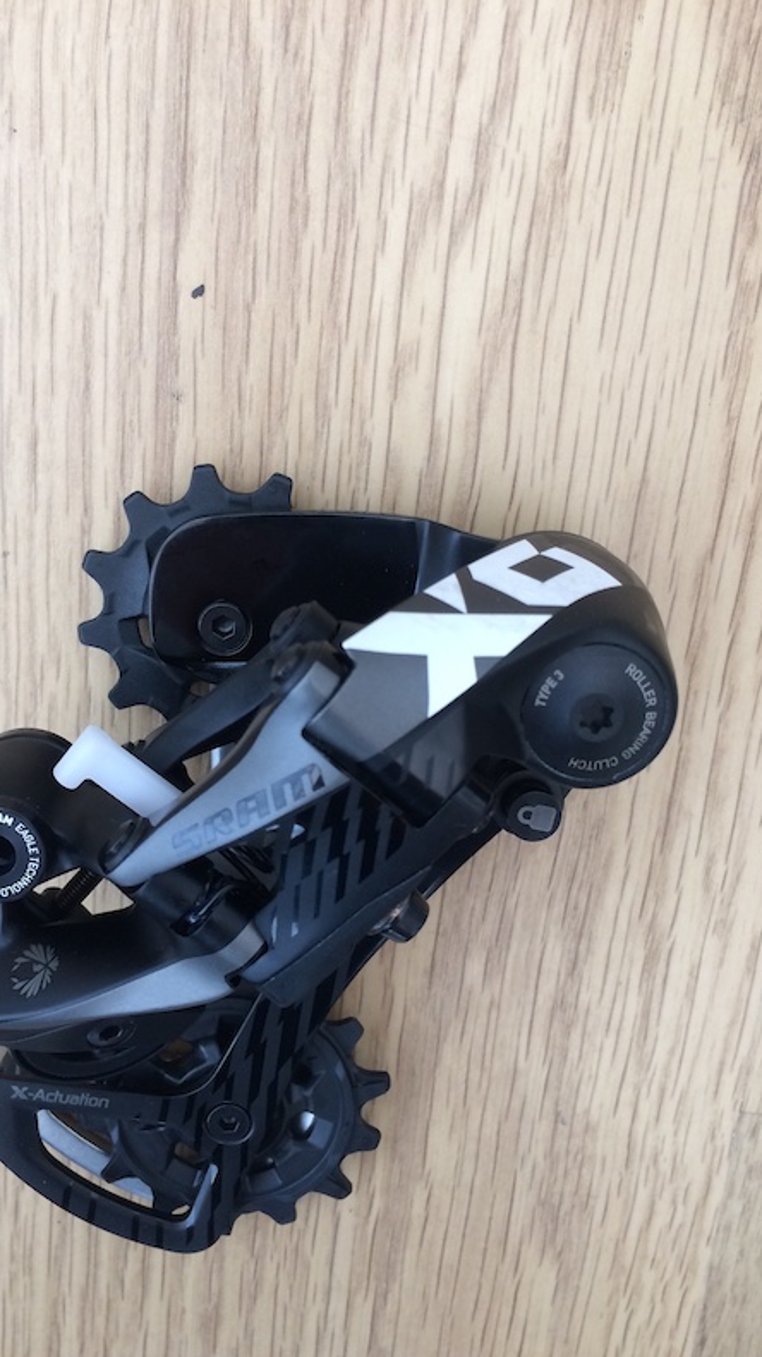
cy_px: 672
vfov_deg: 61.0
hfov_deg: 36.5
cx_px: 311
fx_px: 1150
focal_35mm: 32
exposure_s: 1/33
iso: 40
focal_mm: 4.15
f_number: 2.2
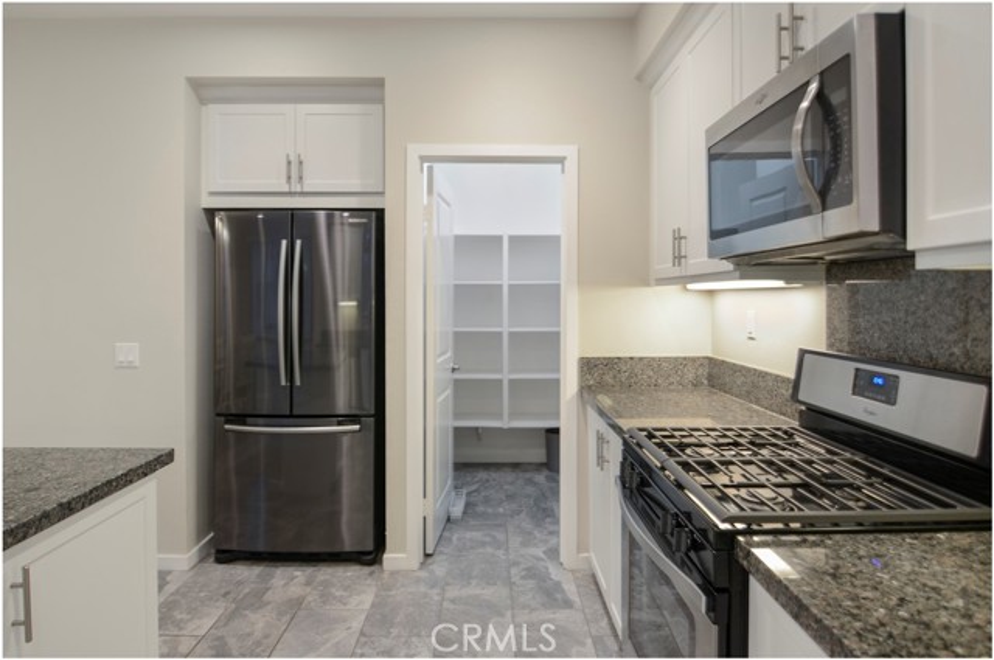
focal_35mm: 20
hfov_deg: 85.5
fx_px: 538
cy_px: 330
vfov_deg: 63.1
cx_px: 497
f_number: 3.2
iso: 100
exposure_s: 1/3
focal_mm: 13
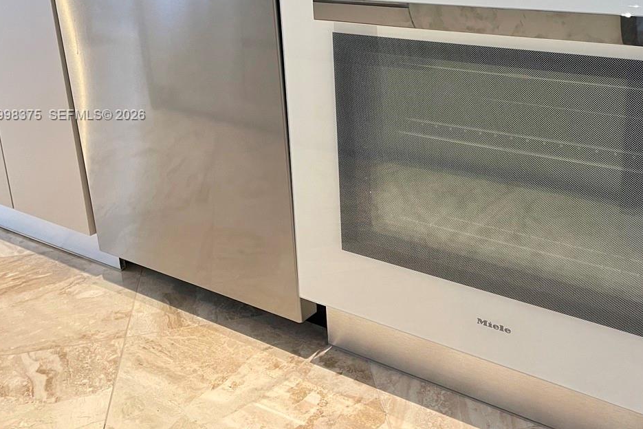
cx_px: 410
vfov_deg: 35.3
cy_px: 116
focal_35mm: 37
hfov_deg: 51.2
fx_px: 661
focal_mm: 5.1
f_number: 1.6
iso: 320
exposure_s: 1/60
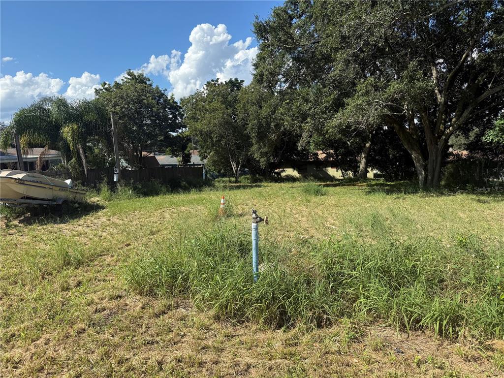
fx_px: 349
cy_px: 189
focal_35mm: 24
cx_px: 252
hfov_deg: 71.6
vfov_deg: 56.8
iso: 100
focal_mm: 6.76
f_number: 1.78
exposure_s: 1/3759
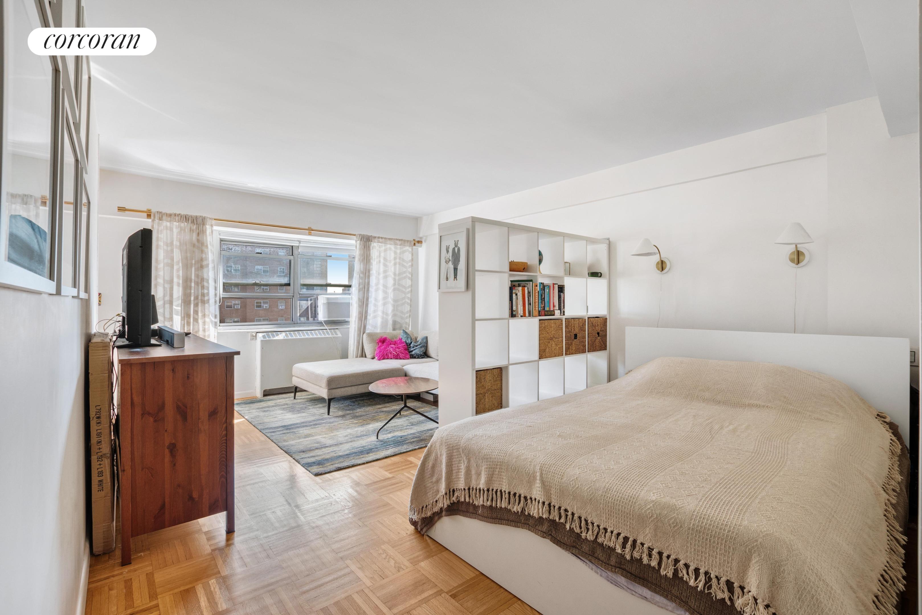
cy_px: 308
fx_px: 384
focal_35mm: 15
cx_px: 461
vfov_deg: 77.4
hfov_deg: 100.4
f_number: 8
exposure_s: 1/4
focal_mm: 10
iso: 200
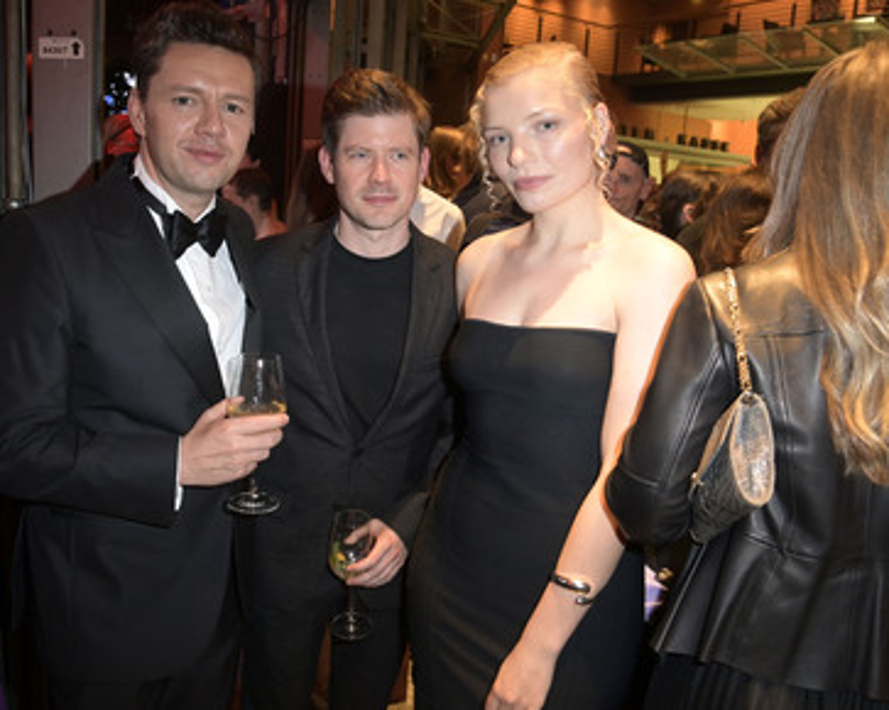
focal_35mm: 28
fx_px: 736
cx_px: 391
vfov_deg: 51.5
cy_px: 348
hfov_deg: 62.0
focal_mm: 24
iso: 2500
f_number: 5.6
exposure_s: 1/40
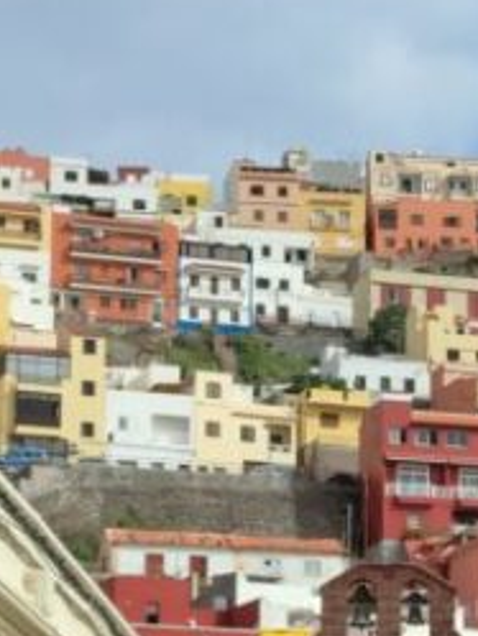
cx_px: 734
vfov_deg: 25.5
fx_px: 1361
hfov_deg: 17.7
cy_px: 580
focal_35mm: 74
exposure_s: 1/824
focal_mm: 5.89
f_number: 1.89
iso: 50
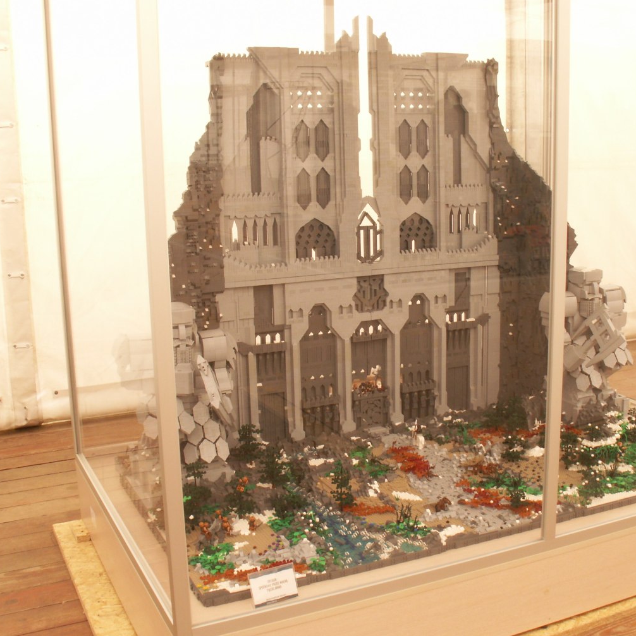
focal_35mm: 42
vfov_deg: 40.0
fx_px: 873
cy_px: 323
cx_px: 364
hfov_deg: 39.9
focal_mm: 5.86
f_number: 8
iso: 50
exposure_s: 1/8
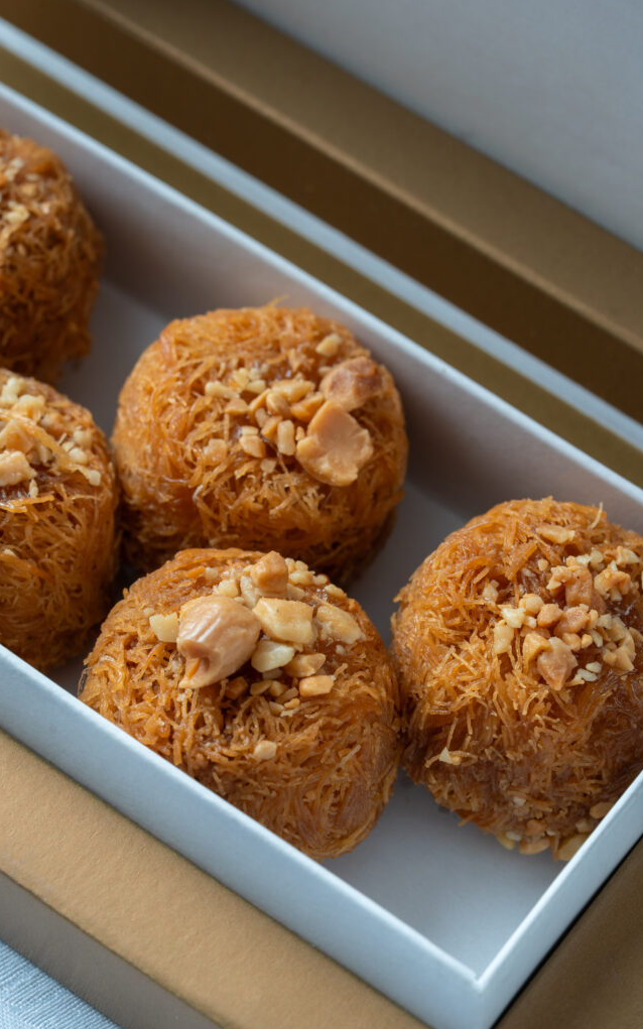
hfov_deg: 14.2
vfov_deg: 22.6
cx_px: 306
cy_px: 515
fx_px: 2580
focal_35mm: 92
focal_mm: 90
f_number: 9
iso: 250
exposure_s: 1/125
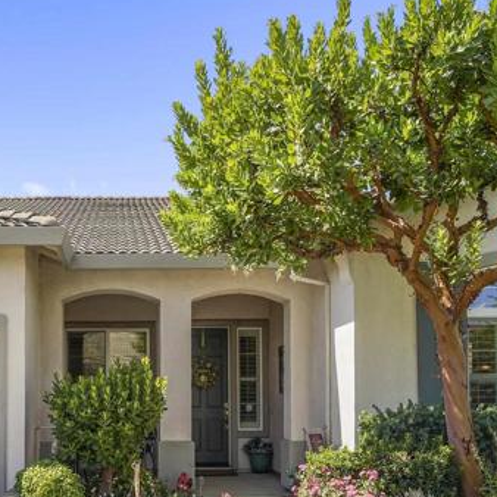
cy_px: 387
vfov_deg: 44.1
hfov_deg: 44.7
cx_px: 132
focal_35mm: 36
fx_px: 585
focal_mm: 14
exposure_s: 1/125
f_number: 8
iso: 100
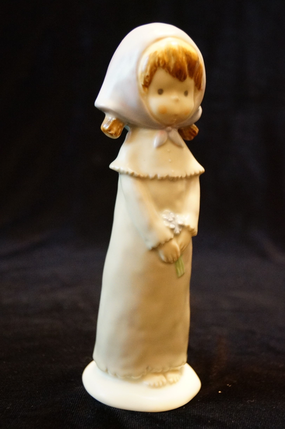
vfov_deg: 37.9
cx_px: 142
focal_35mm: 52
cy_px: 214
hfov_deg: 25.7
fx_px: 626
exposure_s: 1/8
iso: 3200
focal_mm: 35
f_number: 4.5
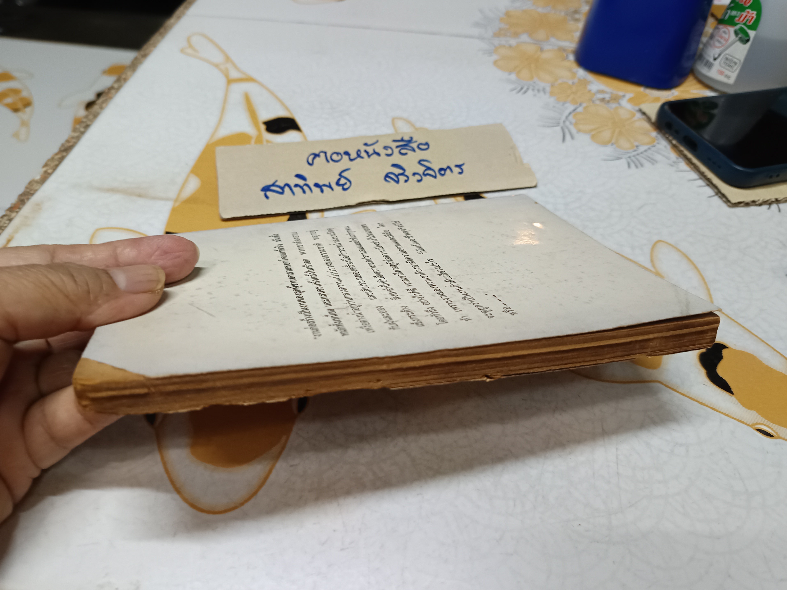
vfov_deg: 54.9
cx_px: 387
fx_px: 568
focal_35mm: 25
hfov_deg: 69.4
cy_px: 283
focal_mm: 5.31
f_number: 1.7
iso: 962
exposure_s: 1/25
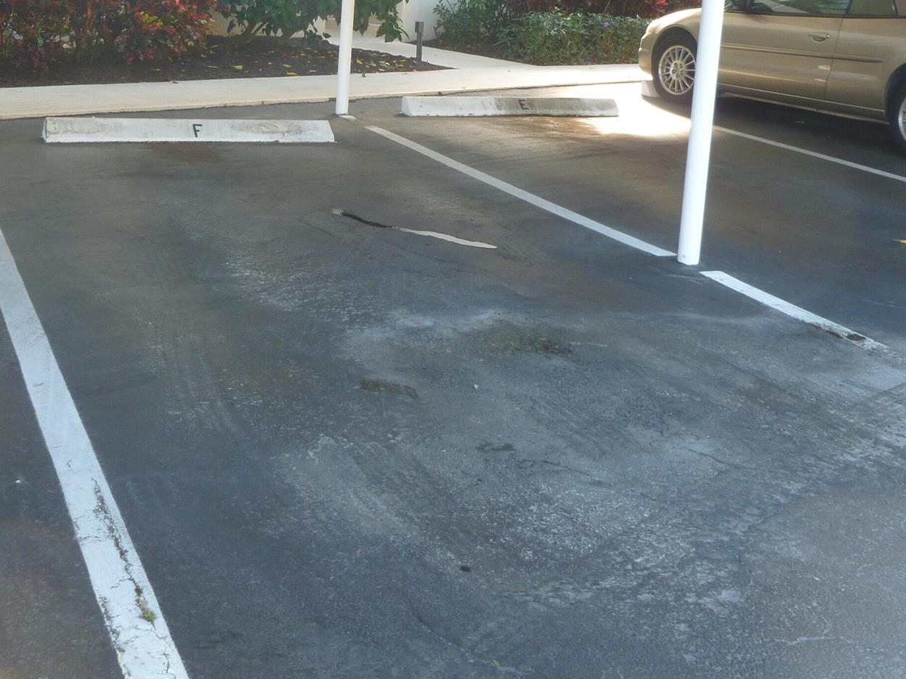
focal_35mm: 46
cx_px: 336
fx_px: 1204
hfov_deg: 40.9
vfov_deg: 30.8
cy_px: 151
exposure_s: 1/60
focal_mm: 5
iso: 100
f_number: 3.3
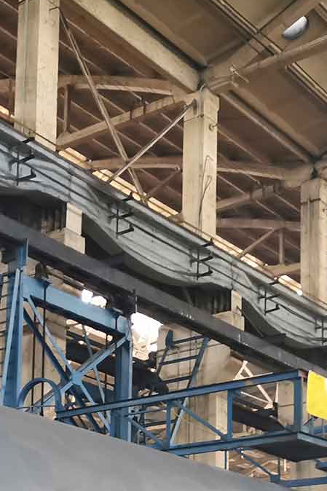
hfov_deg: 17.0
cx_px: 122
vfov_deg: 24.0
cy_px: 518
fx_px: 1090
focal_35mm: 80
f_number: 1.8
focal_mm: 5.58
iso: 400
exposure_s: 1/33.3
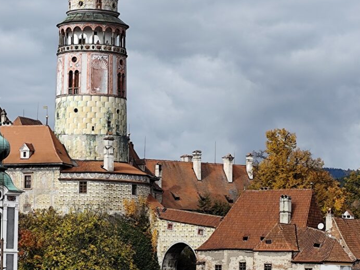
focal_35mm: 161
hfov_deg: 12.3
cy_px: 120
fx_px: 1675
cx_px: 121
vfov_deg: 9.2
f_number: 1.65
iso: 50
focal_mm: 6.19
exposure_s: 1/860
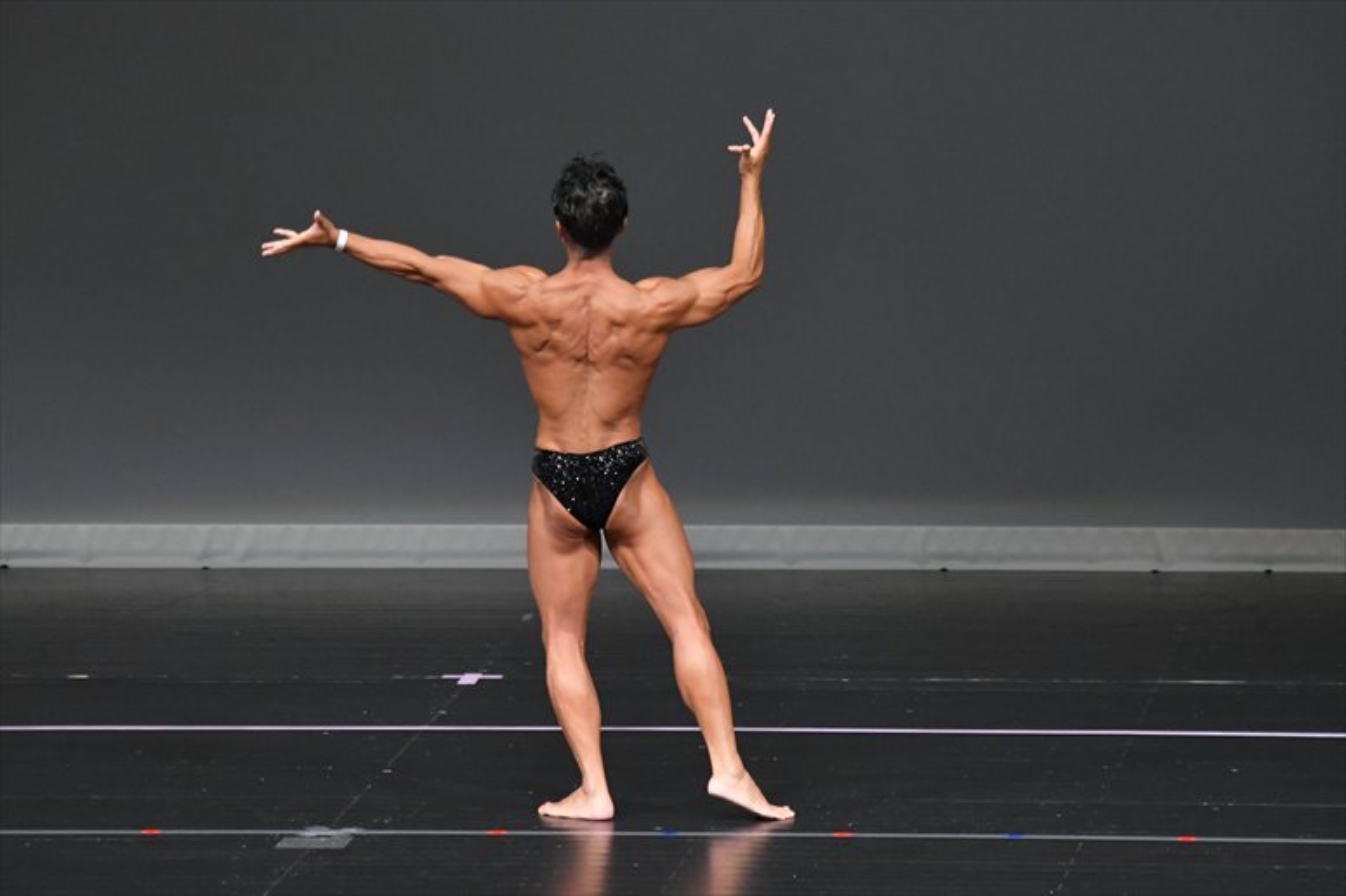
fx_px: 11211
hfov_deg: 6.9
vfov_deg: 4.6
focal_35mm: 300
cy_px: 448
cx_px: 673
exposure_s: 1/400
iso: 4000
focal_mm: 200
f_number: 5.6
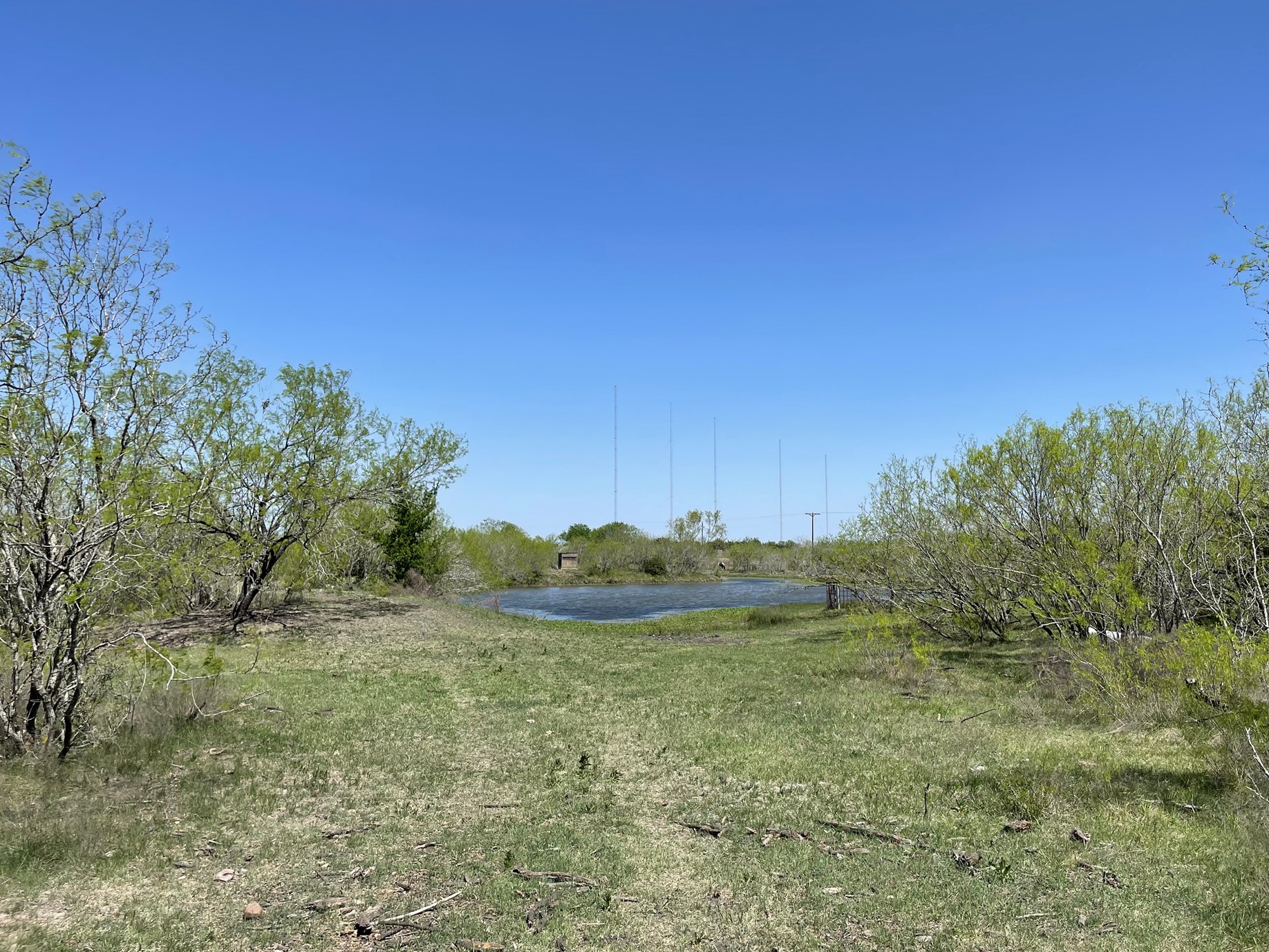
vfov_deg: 48.2
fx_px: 1063
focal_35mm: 29
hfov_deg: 61.5
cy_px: 458
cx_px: 696
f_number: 1.6
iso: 32
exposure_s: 1/4000
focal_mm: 4.2
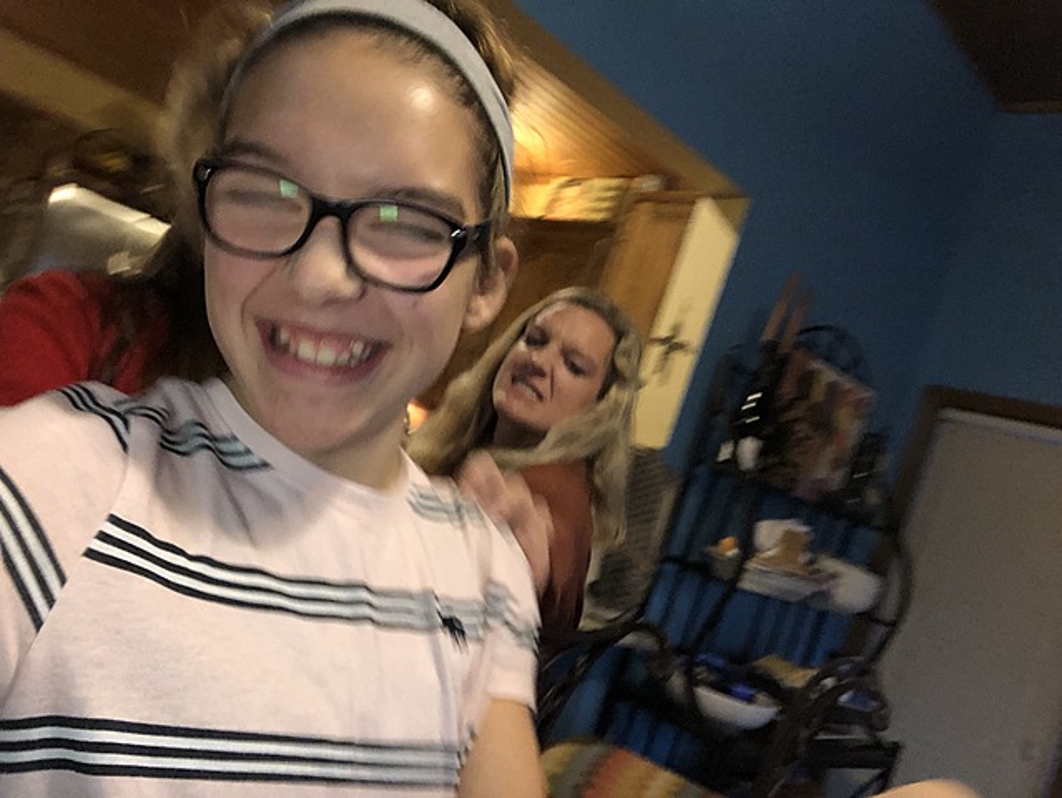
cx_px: 531
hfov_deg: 56.8
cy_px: 399
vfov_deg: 44.2
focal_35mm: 32
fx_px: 982
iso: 320
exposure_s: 1/30
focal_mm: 2.87
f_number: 2.2
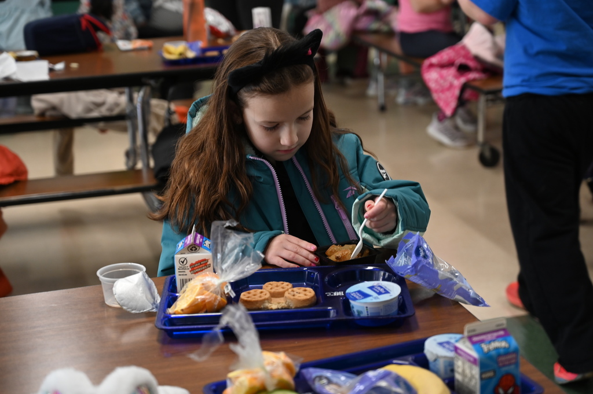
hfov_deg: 28.9
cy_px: 197
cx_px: 296
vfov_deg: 19.4
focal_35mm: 70
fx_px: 1152
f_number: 4
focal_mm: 70
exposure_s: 1/125
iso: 1000
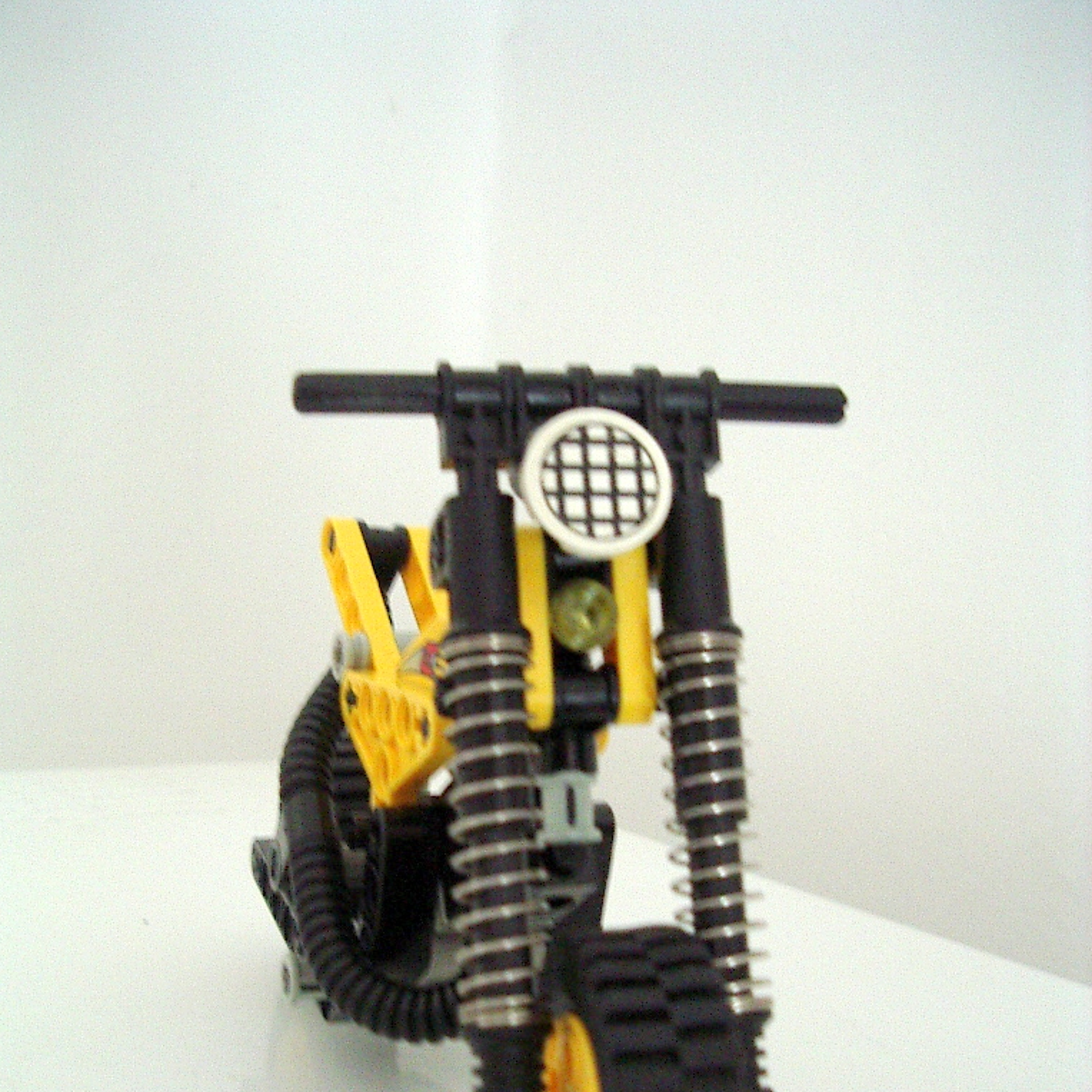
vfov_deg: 37.2
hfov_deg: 37.6
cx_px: 545
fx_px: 1606
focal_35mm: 45
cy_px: 720
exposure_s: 1/4
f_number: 2.6
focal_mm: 5.8
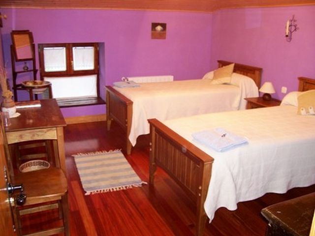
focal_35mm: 34
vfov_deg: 41.8
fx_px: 309
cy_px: 118
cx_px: 158
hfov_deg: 54.0
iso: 140
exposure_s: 1/3.5
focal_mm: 5.6
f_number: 2.7
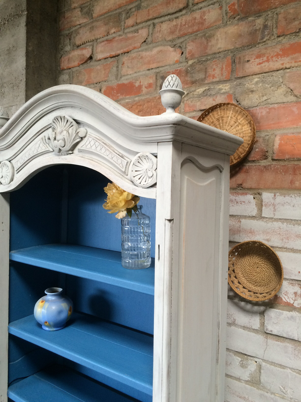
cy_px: 201
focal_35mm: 29
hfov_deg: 48.2
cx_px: 150
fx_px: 336
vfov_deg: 61.7
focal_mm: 4.15
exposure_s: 1/30
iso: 100
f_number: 2.2
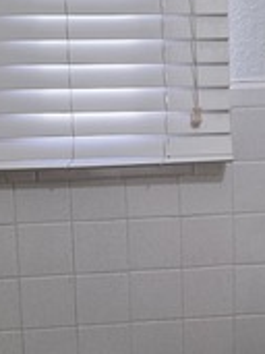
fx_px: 879
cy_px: 222
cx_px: 176
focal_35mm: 86
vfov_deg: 22.7
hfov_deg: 17.1
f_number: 1.7
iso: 200
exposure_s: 1/120
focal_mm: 6.3
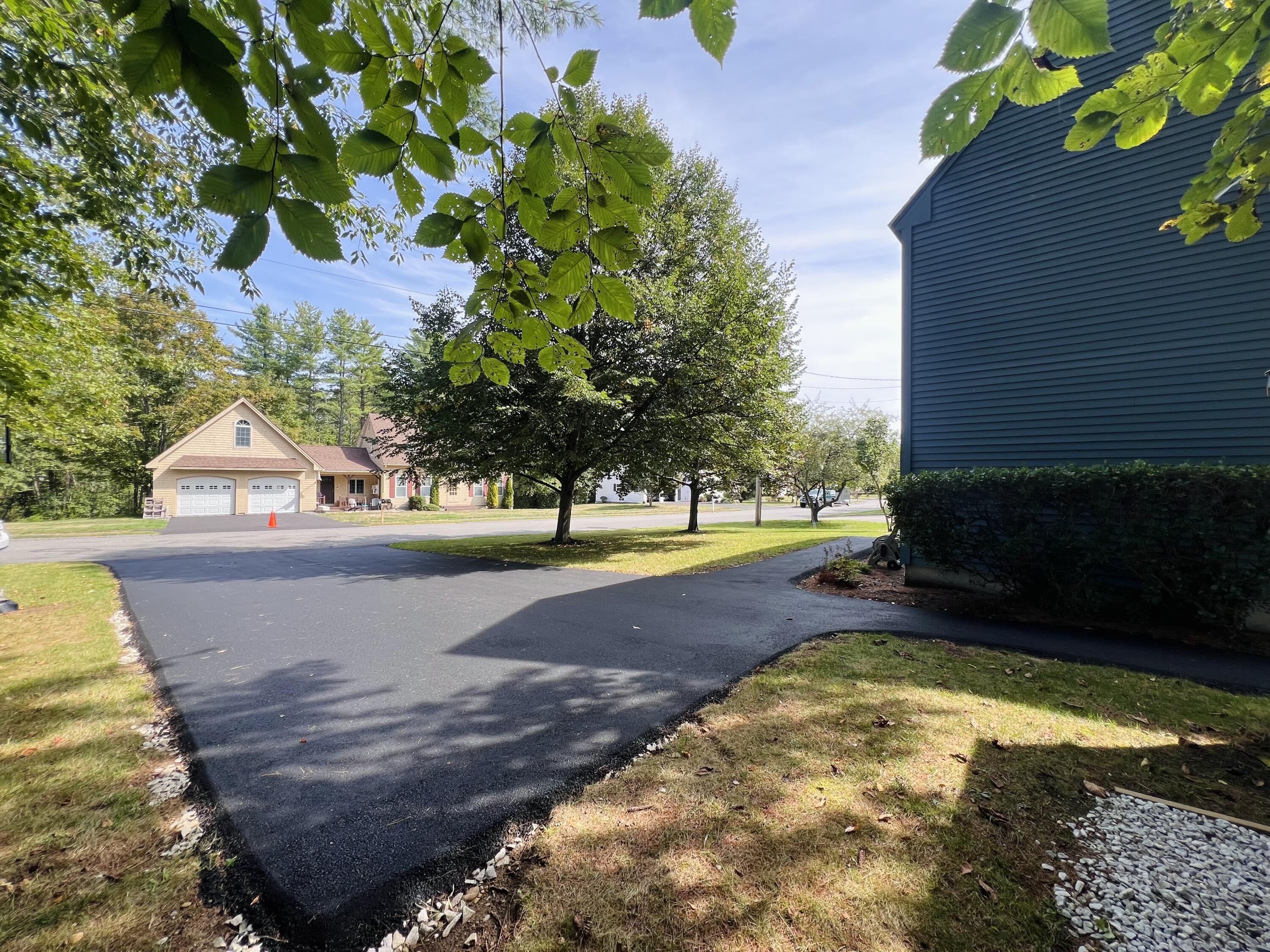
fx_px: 477
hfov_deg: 106.2
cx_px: 635
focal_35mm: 13
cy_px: 476
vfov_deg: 89.9
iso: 32
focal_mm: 1.57
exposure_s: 1/314
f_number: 1.8
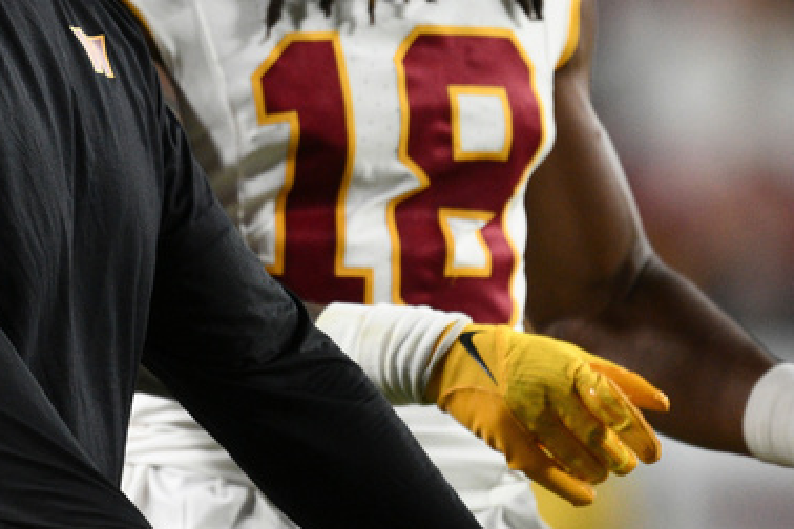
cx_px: 38
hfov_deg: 1.4
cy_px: 129
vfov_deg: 0.9
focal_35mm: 1518
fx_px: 33478
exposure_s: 1/1250
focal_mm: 560
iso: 3200
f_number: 4
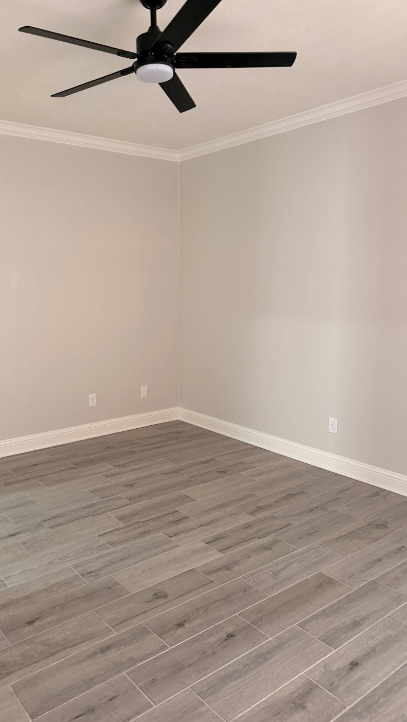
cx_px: 152
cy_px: 357
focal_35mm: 27
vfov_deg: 69.8
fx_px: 518
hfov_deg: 42.6
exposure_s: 1/60
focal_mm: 6.76
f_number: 1.78
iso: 320
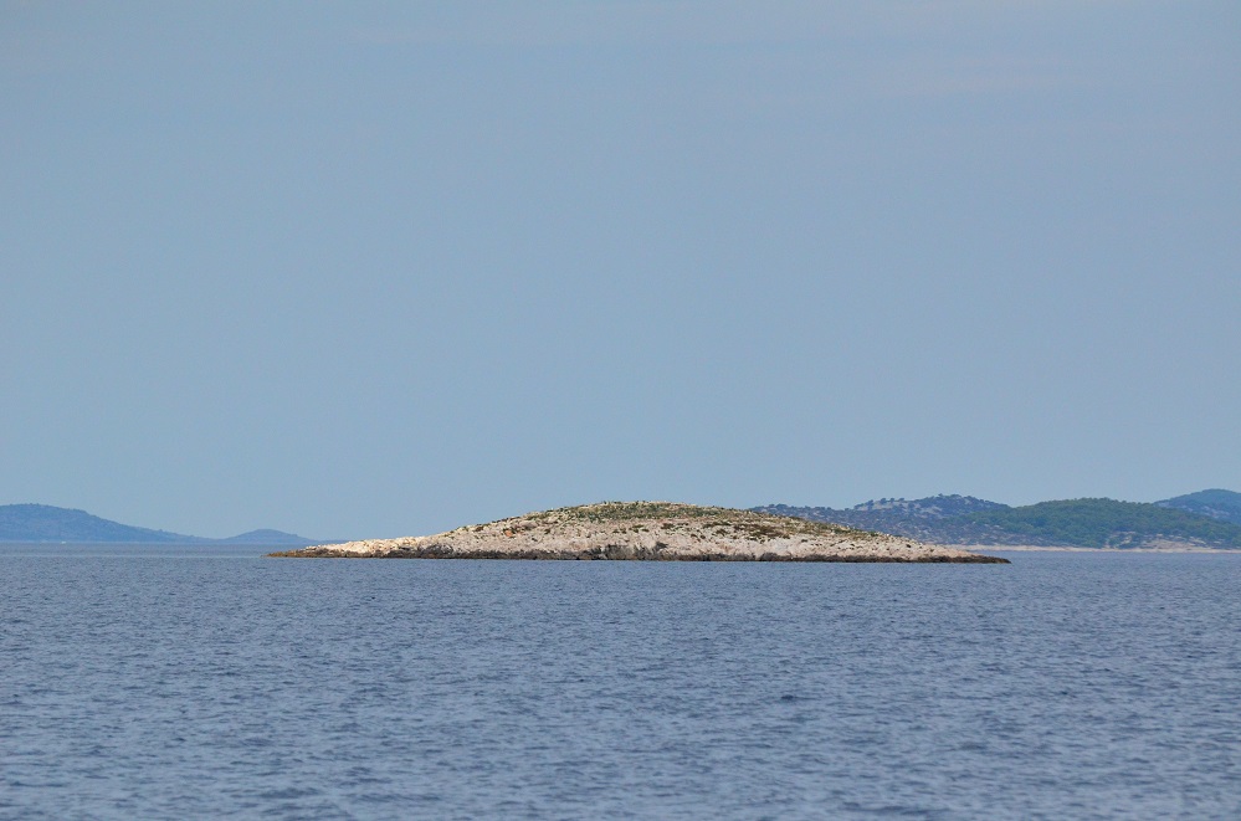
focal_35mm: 232
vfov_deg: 5.9
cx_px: 620
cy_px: 410
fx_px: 7996
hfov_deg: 8.9
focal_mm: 155
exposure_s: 1/8000
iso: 1600
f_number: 5.6
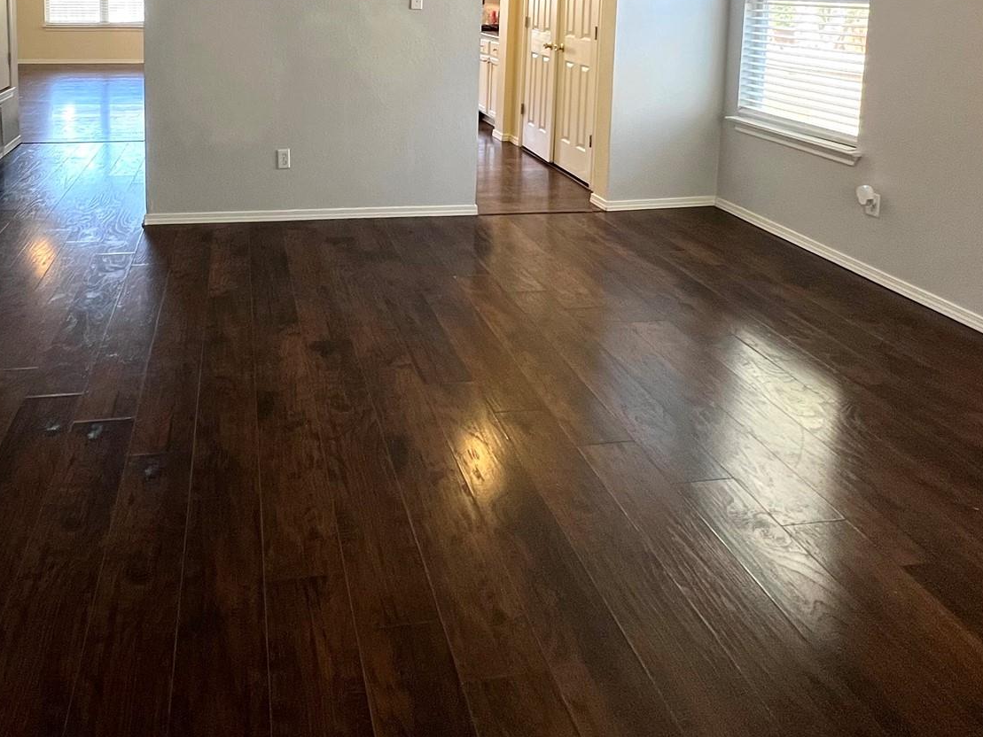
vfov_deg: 49.8
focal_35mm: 24
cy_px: 58
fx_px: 682
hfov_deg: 69.9
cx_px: 344
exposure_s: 1/120
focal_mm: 1.57
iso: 200
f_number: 1.8
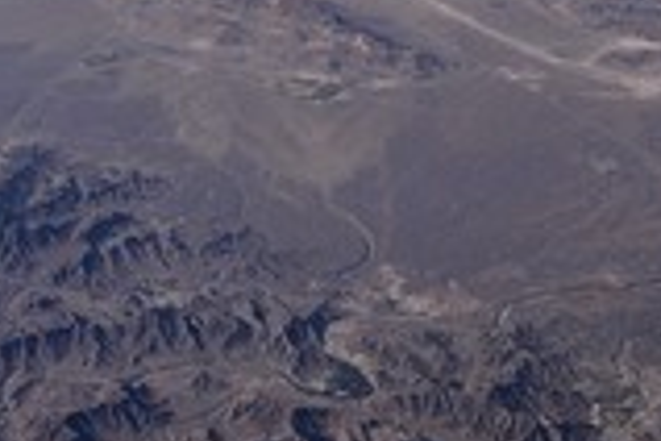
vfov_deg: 14.0
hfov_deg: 21.2
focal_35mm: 95
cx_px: 121
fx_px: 1744
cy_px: -79
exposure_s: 1/1000
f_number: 8
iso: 200
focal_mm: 36
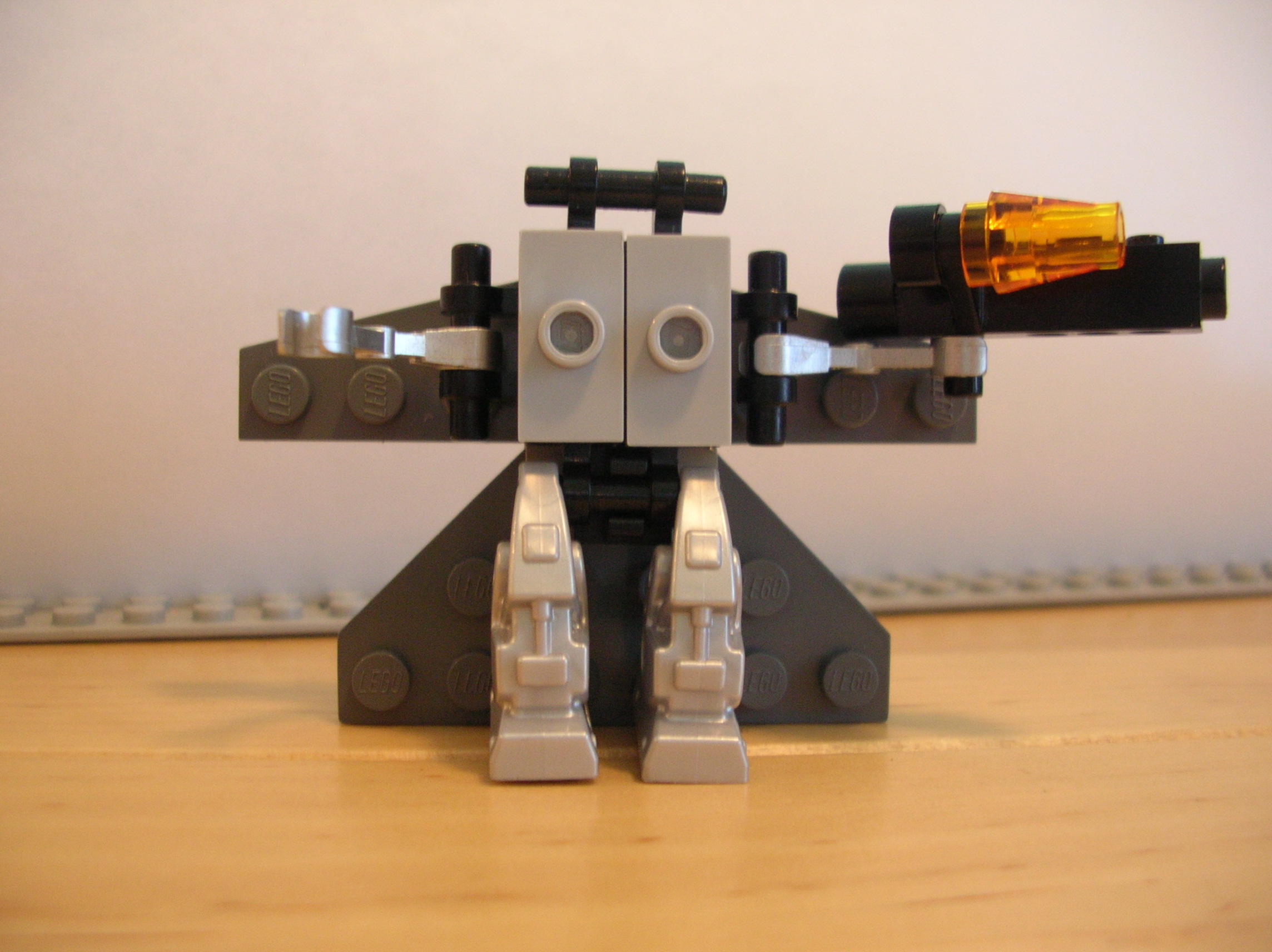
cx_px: 636
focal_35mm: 35
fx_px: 1285
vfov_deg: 40.6
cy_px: 476
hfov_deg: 52.7
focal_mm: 5.8
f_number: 2.8
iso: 114
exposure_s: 1/5.8
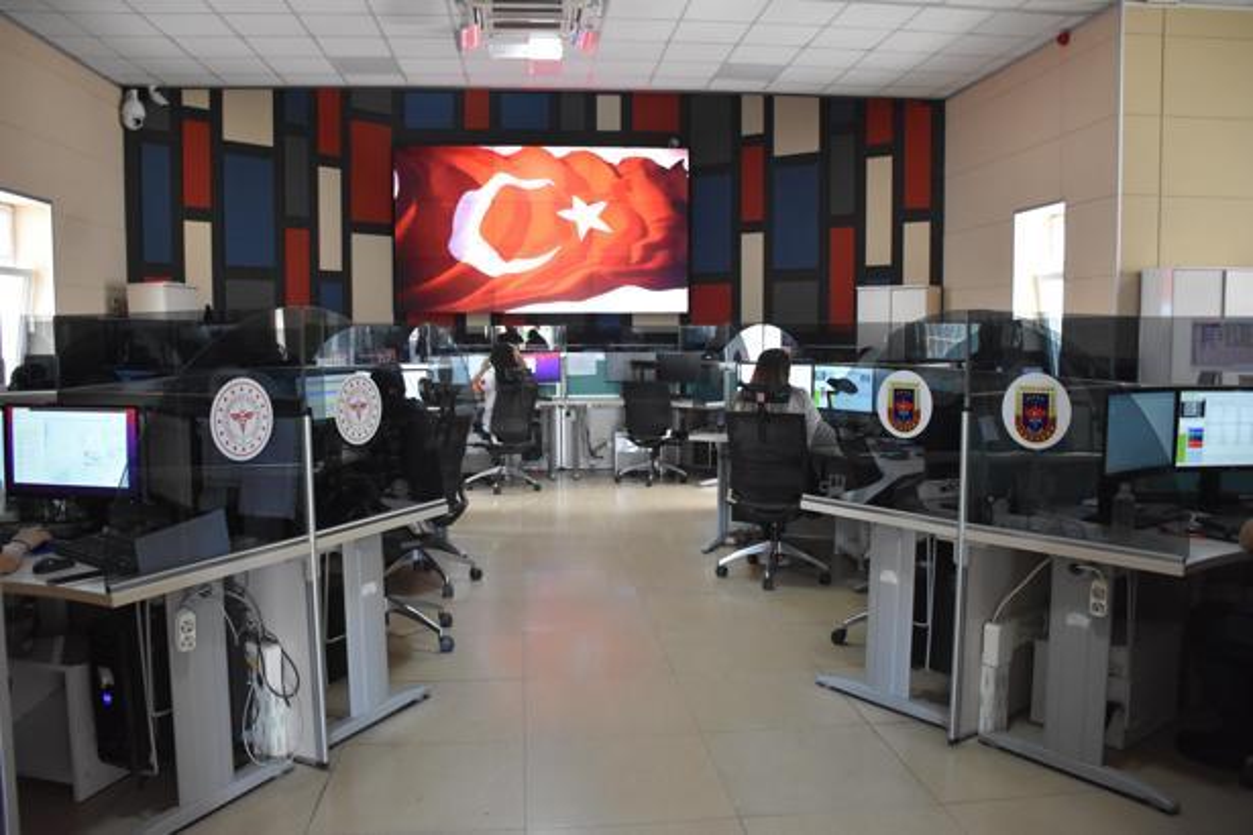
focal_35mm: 27
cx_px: 626
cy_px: 418
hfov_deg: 67.4
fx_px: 940
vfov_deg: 47.9
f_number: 4
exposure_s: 1/60
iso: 2500
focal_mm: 18
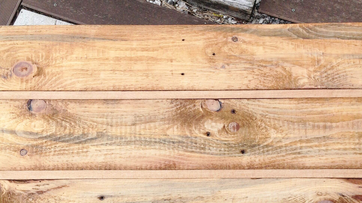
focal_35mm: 51
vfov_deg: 23.3
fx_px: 489
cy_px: 144
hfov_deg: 40.6
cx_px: 174
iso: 50
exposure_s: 1/219
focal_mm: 4.28
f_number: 2.4
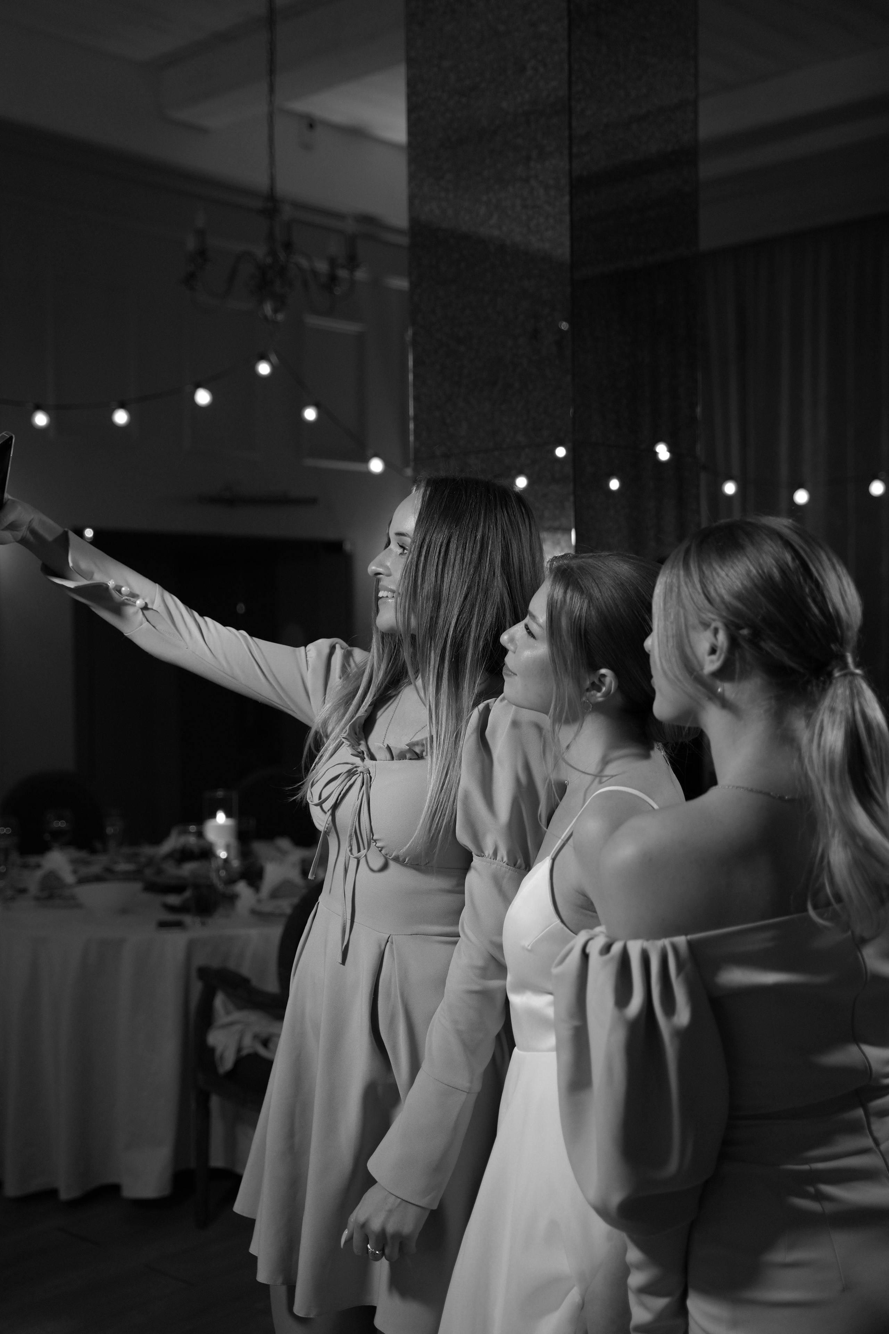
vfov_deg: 45.4
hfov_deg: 31.2
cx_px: 444
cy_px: 667
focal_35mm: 43
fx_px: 1593
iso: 1000
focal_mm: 43
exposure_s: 1/400
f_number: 2.8
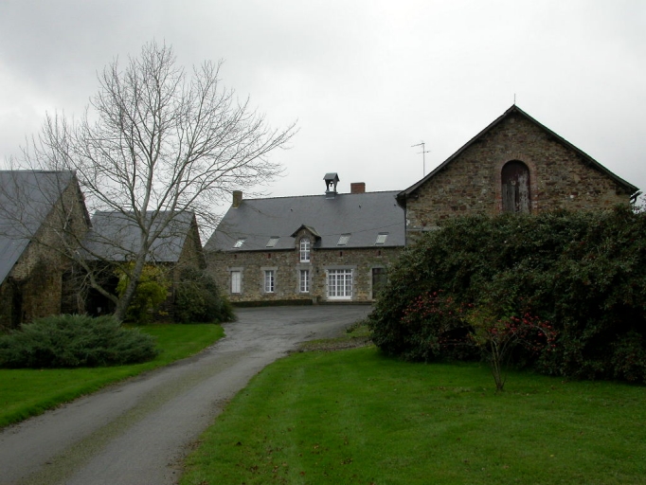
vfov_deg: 37.7
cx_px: 323
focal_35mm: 38
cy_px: 242
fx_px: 709
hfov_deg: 49.0
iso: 100
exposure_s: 1/90.4
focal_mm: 7.85
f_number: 3.7
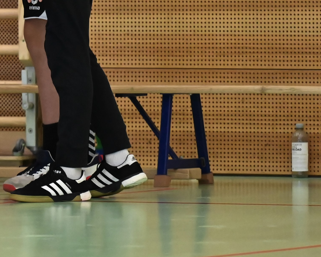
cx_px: -309
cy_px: -87
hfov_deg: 2.6
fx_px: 7096
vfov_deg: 2.1
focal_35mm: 747
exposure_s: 1/1250
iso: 8000
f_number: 3.2
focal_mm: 200
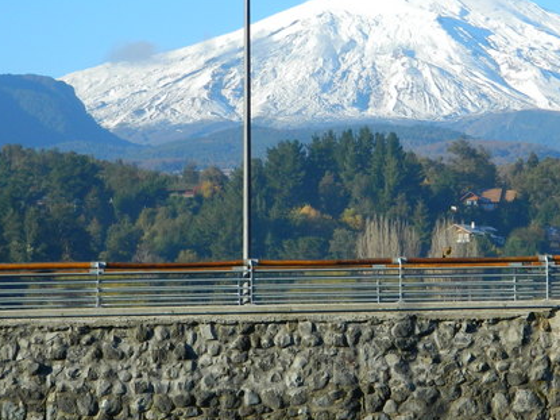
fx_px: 2620
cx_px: 463
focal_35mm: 162
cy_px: 170
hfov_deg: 12.1
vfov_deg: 9.2
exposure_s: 1/400
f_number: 4.2
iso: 80
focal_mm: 15.1
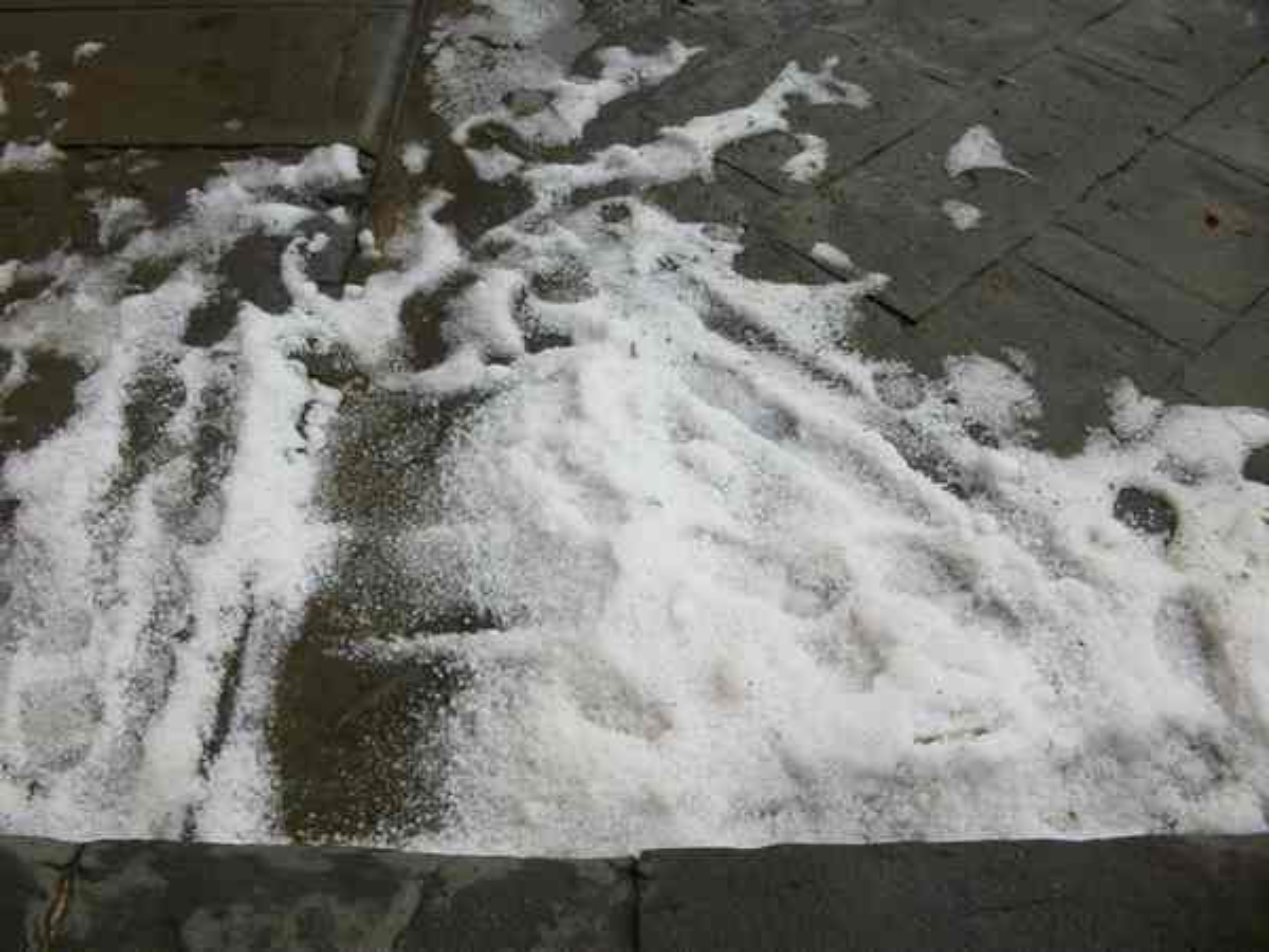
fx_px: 1246
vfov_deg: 41.8
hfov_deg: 54.0
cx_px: 634
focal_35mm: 34
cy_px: 476
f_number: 5.5
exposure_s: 1/156
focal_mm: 5.7
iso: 80
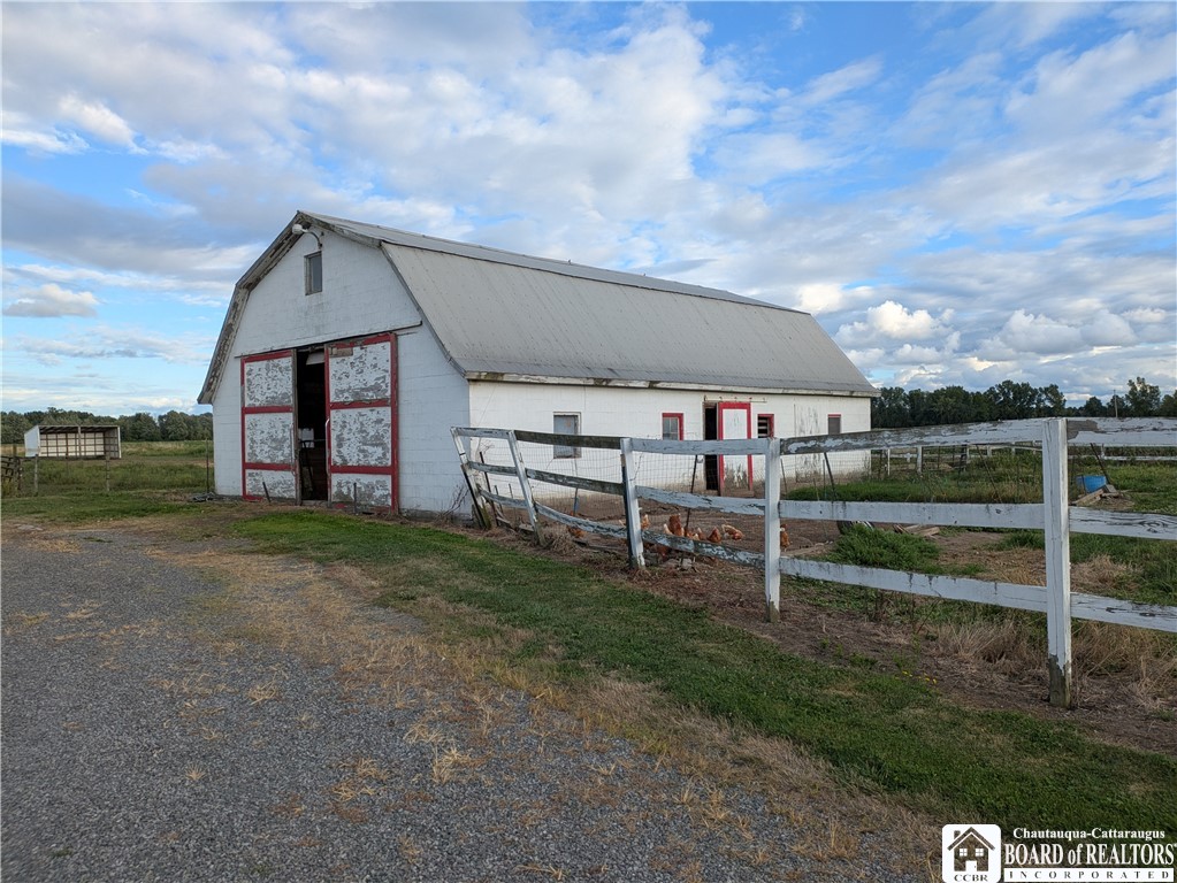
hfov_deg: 69.4
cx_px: 588
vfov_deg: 54.9
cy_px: 442
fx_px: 850
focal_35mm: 25
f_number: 1.89
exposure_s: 1/1001
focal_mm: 5.43
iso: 44
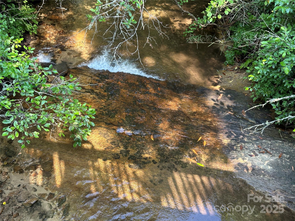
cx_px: 148
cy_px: 110
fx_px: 409
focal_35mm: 48
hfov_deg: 39.7
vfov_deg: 30.3
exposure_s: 1/103
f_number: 1.78
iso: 80
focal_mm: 6.86
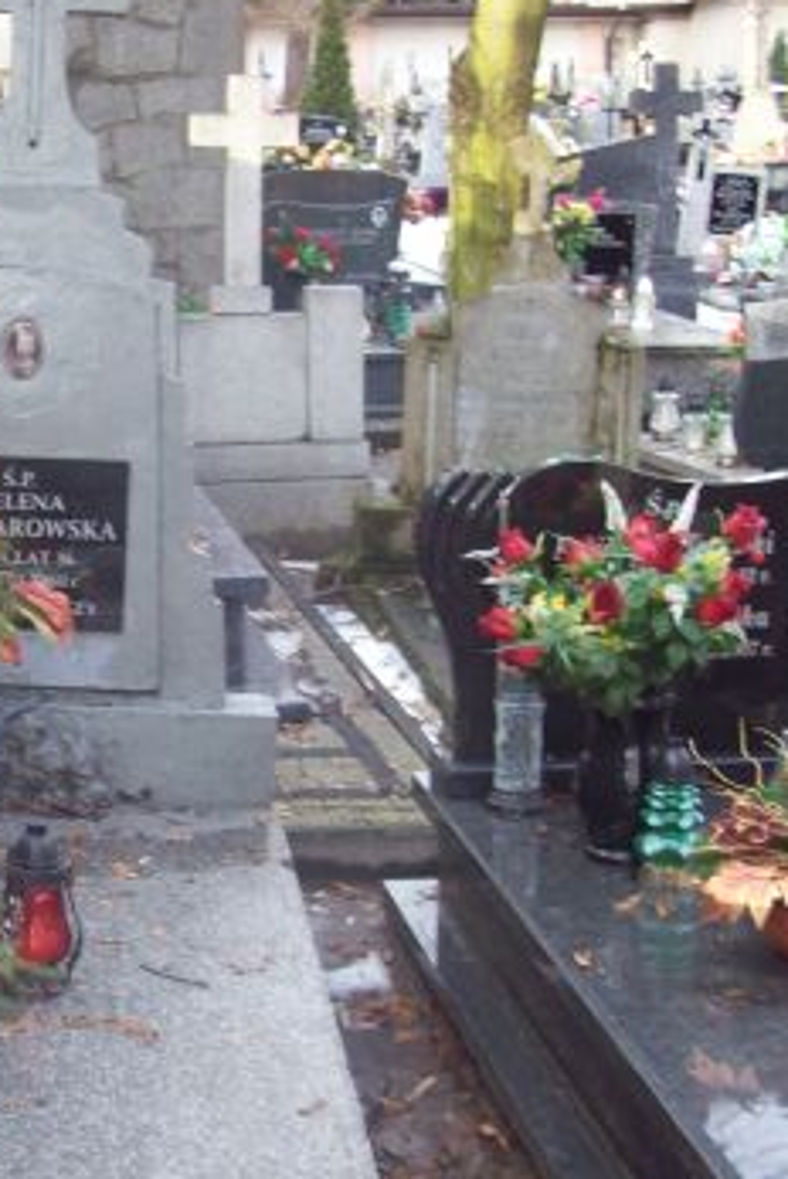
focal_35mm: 69
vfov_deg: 29.2
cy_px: 663
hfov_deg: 19.2
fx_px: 2261
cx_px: 3
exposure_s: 1/64
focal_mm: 6
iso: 80
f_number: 2.7
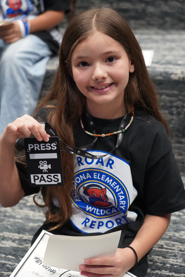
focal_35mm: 68
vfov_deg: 29.7
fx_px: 524
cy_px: 138
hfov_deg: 20.0
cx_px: 92
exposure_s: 1/160
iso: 8000
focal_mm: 68
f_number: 4
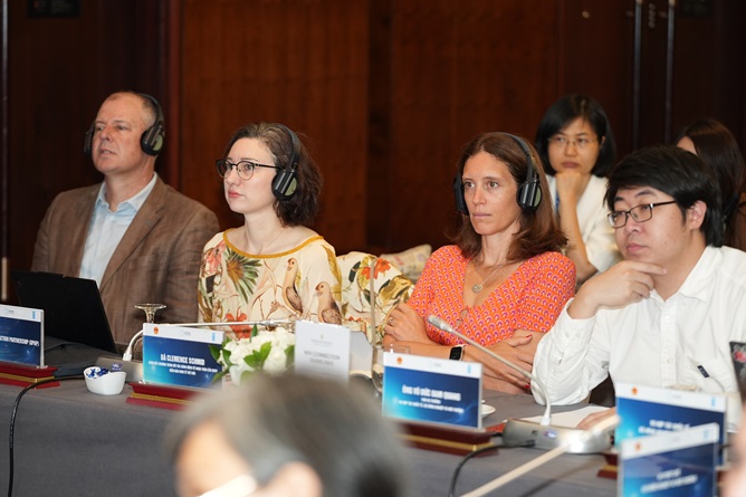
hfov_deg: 16.1
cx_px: 391
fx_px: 2633
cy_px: 250
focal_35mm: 127
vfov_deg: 10.8
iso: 1000
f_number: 2.8
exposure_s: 1/200
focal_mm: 106.1
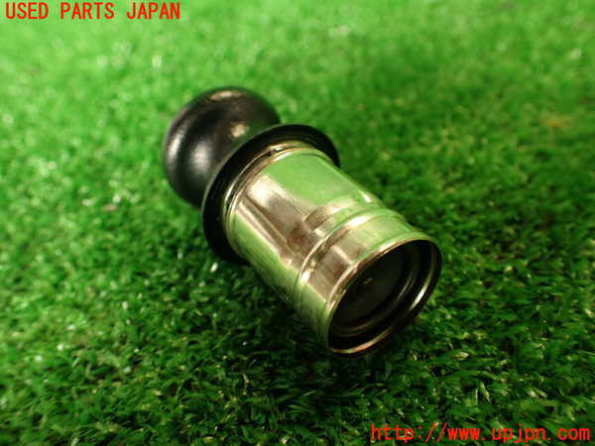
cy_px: 223
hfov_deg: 60.0
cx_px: 298
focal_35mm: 30
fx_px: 516
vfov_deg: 46.8
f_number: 2.3
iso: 200
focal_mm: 5.4
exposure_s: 1/30
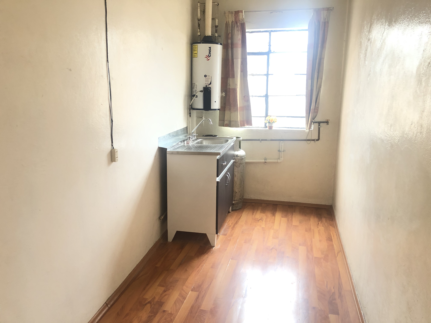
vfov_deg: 49.7
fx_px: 349
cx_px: 216
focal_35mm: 28
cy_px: 162
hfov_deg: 63.4
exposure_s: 1/17
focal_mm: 4
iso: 40
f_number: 1.8
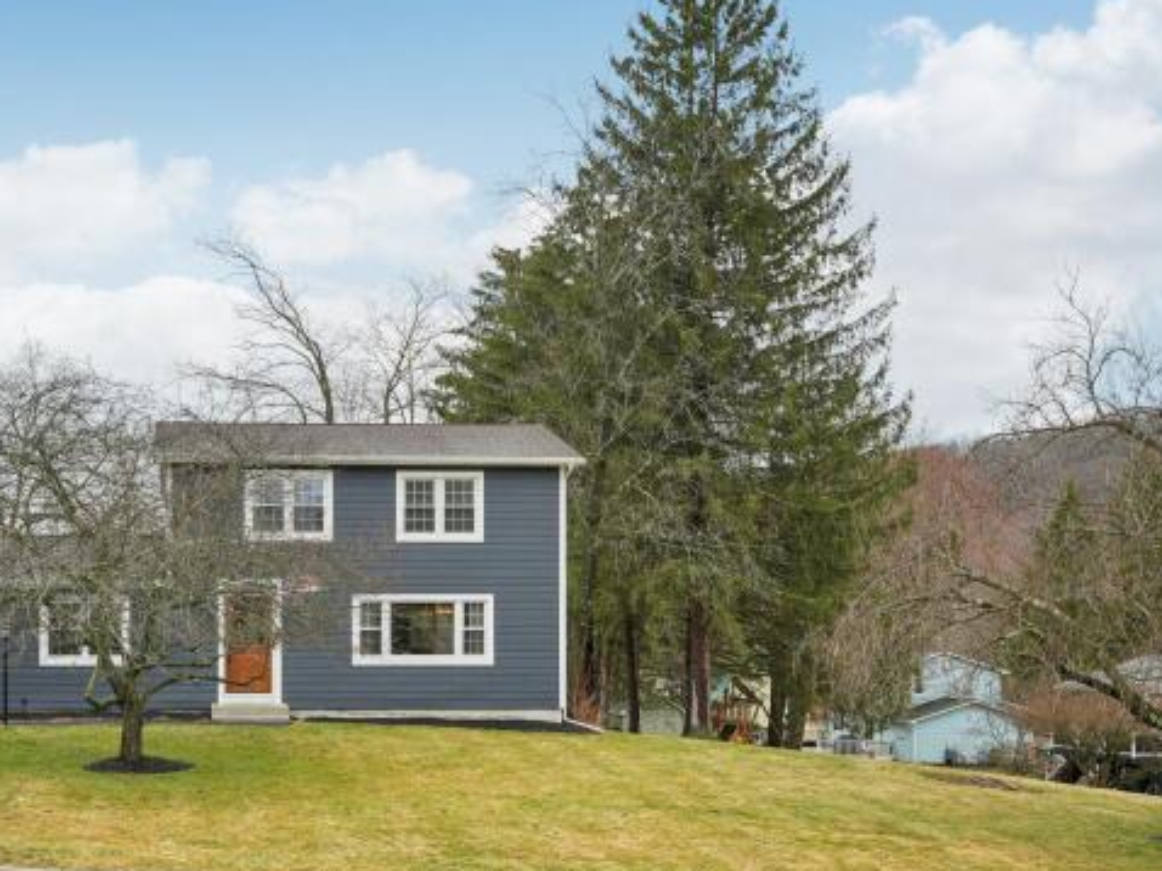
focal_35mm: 43
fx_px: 1433
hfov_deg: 42.9
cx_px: 309
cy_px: 460
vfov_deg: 33.8
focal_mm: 29.5
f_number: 9
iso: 100
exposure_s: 1/80
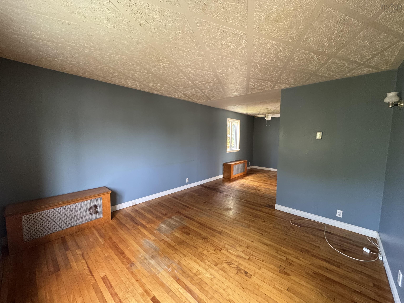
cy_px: 152
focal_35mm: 14
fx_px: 163
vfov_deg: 85.7
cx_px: 202
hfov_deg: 102.1
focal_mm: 2.22
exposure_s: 1/60
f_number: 2.2
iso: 500
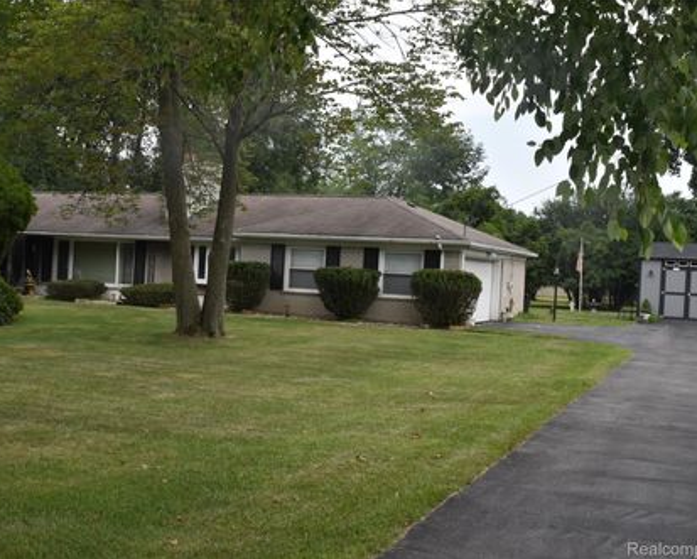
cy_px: 280
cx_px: 287
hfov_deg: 43.1
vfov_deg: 35.3
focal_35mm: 43
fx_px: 879
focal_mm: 25
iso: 800
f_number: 20
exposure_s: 1/200
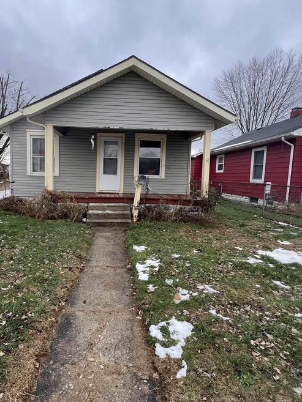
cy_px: 202
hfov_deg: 67.9
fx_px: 221
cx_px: 119
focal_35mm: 19
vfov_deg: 84.7
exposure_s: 1/99
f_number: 1.8
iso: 160
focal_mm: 1.57
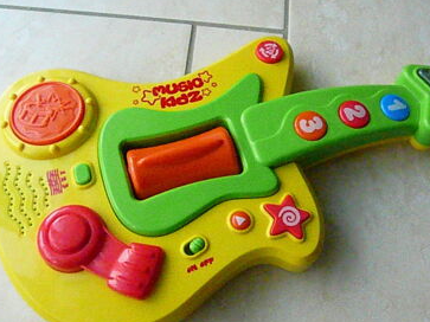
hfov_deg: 49.9
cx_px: 250
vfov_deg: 38.5
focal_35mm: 37
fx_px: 459
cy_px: 191
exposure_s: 1/160
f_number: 8
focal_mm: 4.6
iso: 3200
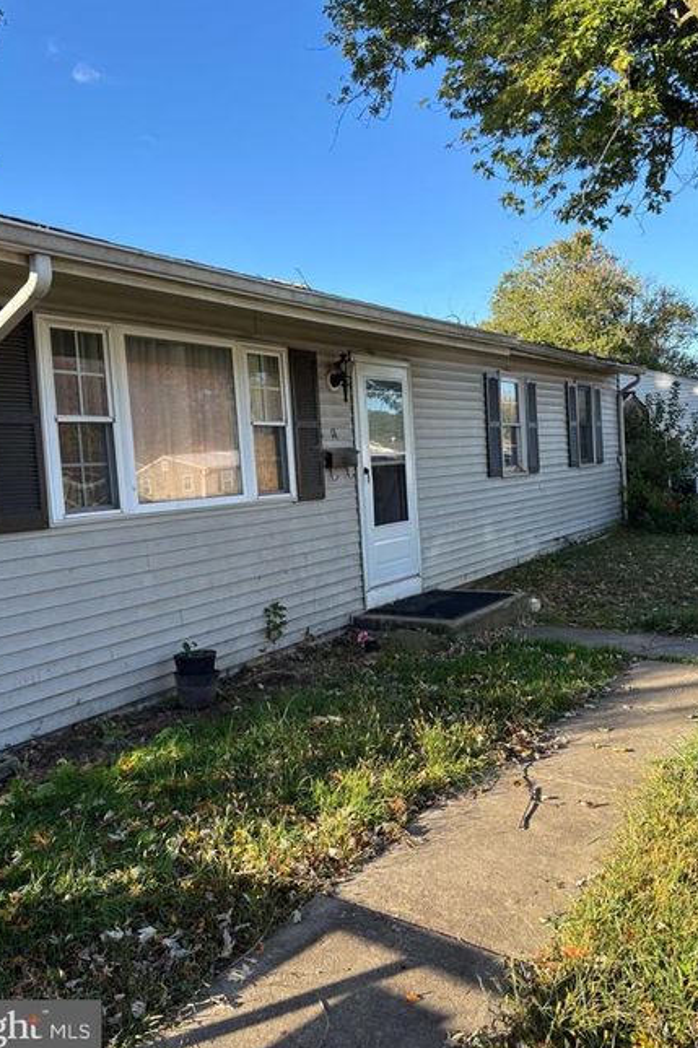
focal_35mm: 28
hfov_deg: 46.4
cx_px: 332
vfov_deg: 65.5
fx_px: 815
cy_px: 515
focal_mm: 5.96
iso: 50
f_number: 1.6
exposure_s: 1/988
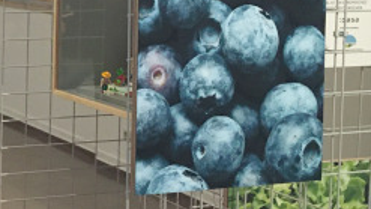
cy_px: 11
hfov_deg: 21.1
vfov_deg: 13.0
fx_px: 905
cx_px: -110
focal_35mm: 92
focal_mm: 4.15
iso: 250
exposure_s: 1/33
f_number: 2.2
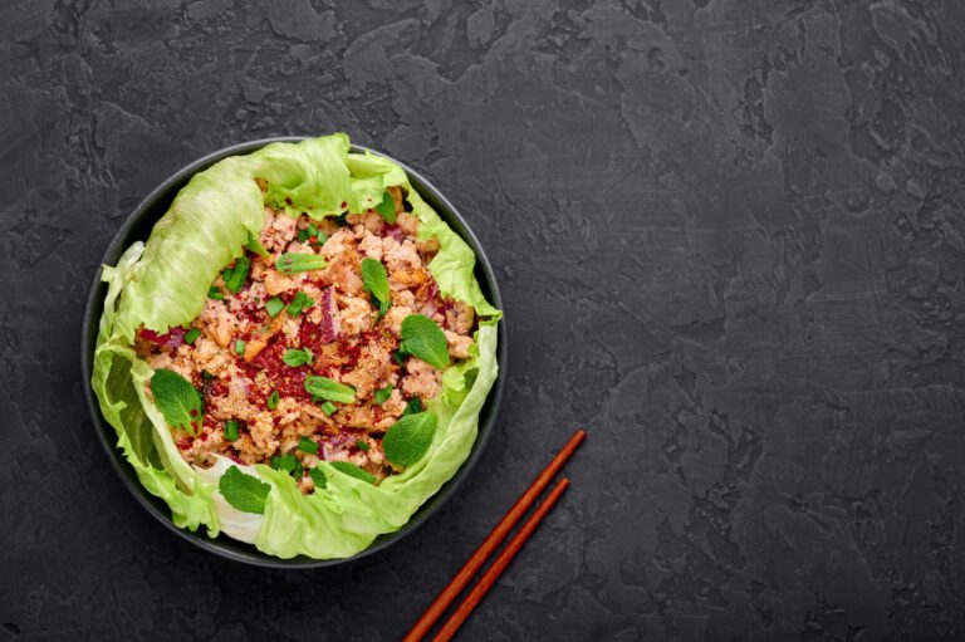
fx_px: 2679
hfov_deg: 20.4
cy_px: 321
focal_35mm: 100
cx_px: 482
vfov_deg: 13.7
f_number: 9
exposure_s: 1/200
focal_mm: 100
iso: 100
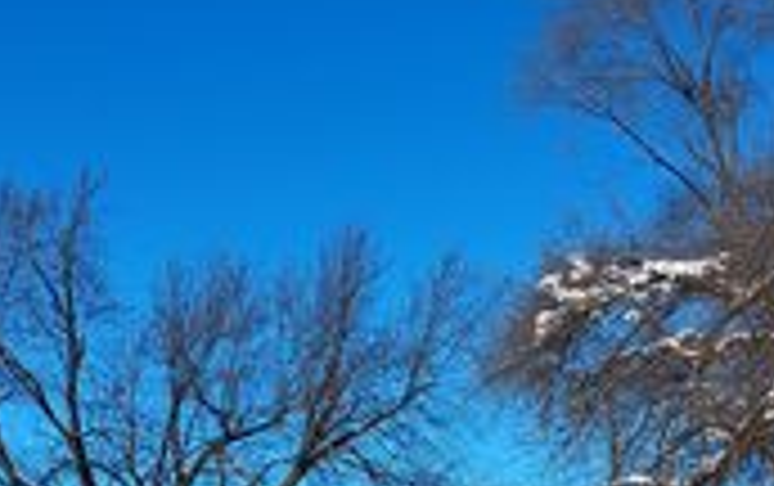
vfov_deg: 15.8
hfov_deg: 25.8
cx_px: 369
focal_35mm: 80
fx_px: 1690
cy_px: 565
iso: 20
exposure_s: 1/1370
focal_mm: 3.98
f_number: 1.8
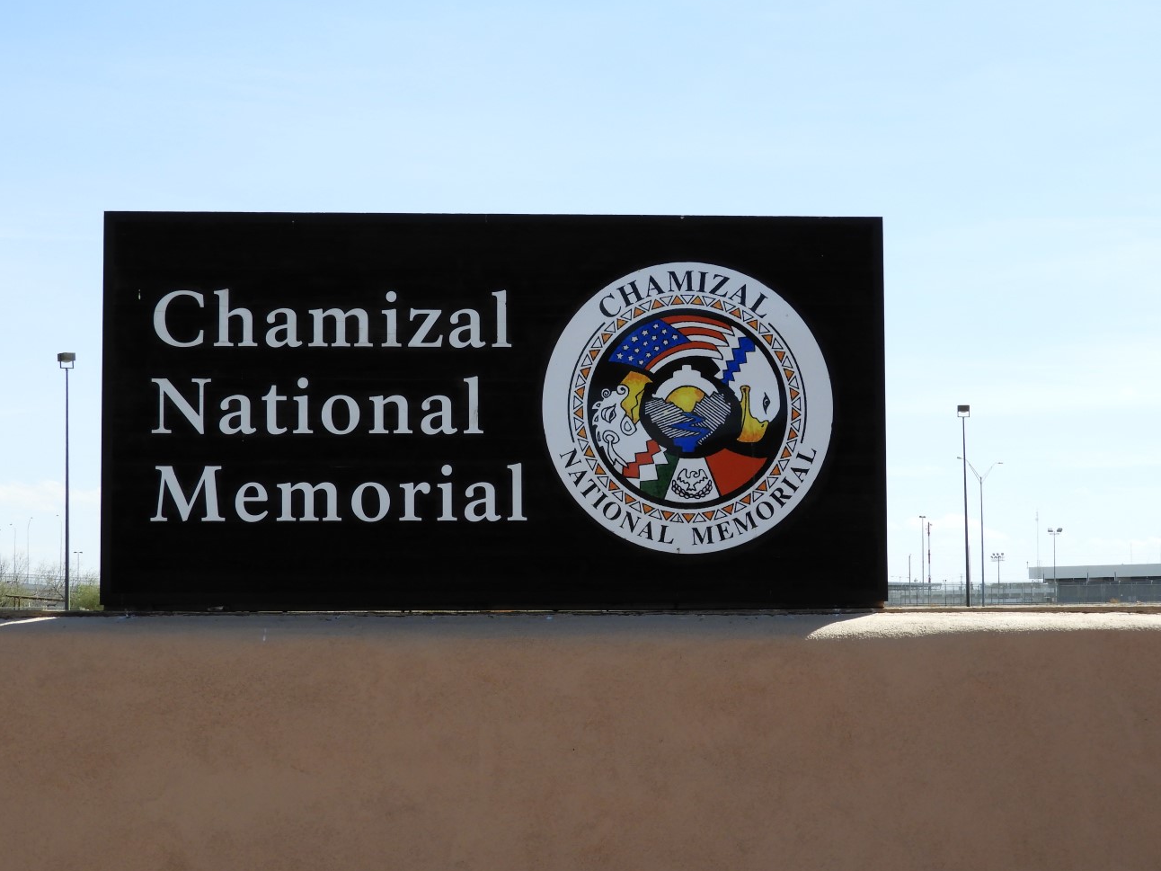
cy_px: 434
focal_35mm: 78
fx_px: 2616
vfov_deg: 18.9
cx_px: 615
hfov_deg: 25.0
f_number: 4.5
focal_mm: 12.5
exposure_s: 1/800
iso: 100
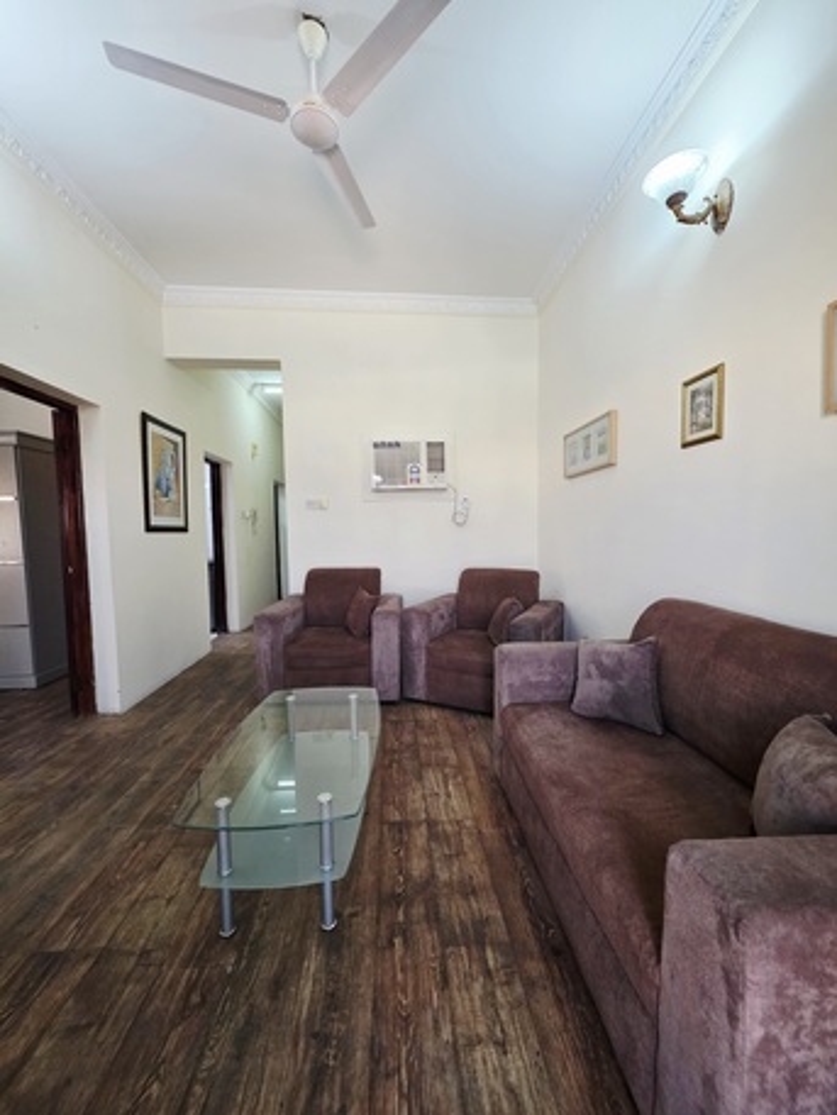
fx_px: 419
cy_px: 558
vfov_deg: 106.2
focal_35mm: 13
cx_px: 418
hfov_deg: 89.9
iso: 200
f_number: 1.9
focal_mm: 2.2
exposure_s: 1/101
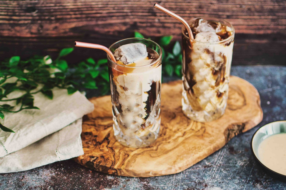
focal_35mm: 70
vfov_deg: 19.4
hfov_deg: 28.9
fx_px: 556
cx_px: 143
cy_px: 95
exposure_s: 1/80
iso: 400
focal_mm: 35
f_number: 1.8
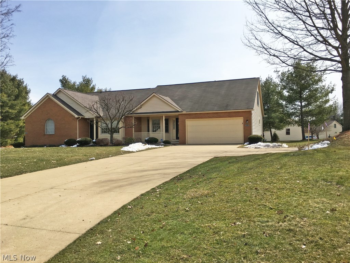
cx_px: 175
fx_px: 293
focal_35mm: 29
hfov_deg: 61.7
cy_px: 132
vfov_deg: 48.2
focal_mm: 4.15
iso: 25
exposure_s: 1/1538
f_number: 2.2
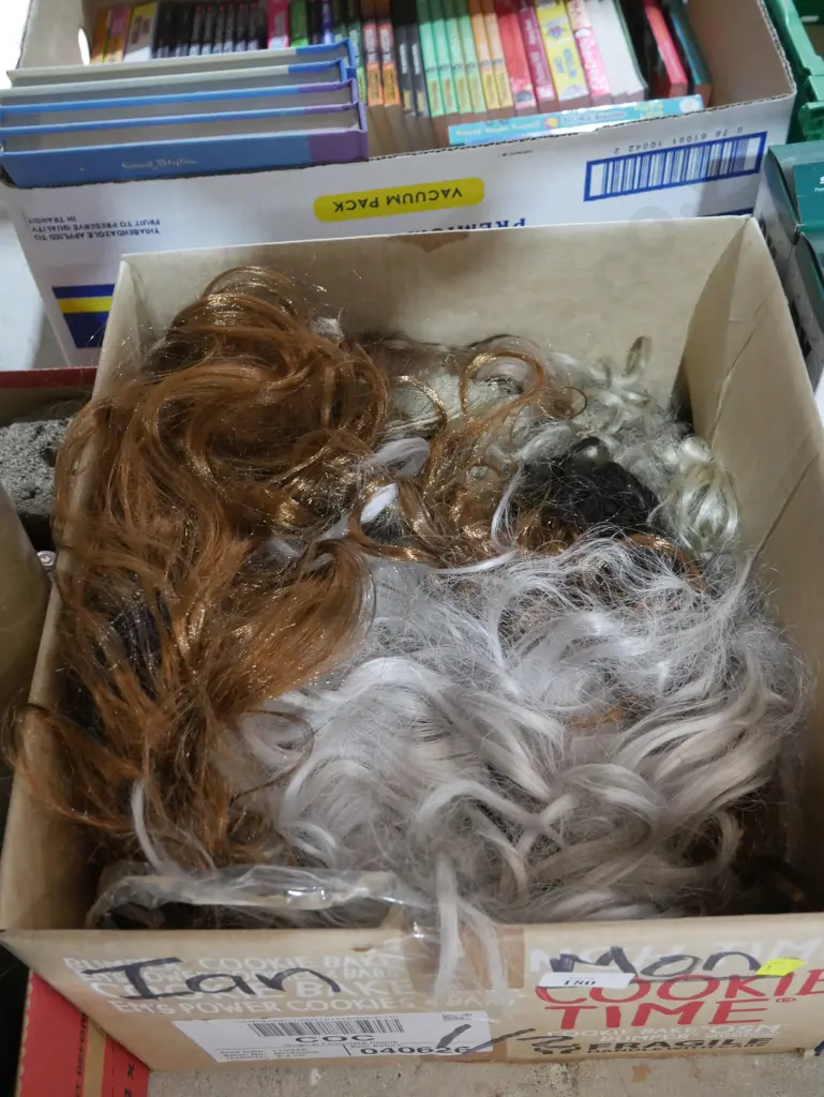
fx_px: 1142
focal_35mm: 36
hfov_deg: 39.7
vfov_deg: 51.3
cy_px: 548
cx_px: 412
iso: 2500
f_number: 4
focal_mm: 18
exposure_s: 1/60
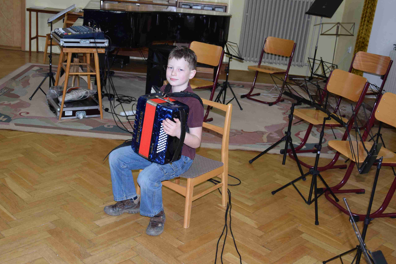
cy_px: 113
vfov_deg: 31.2
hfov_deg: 45.2
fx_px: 473
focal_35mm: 43
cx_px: 162
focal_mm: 24
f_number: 4.5
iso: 800
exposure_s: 1/80
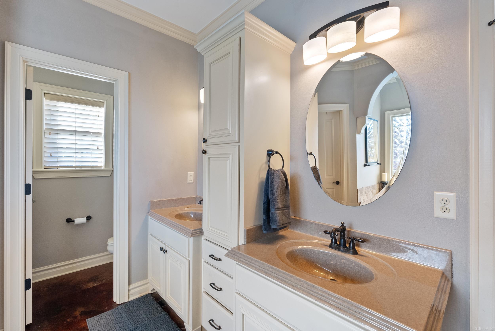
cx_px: 248
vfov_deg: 73.8
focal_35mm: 16
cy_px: 166
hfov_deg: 96.7
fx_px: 220
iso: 640
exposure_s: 1/13
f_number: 9
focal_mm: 16
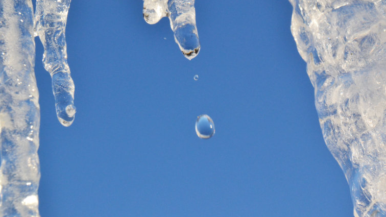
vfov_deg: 8.5
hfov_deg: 15.0
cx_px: 197
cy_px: 99
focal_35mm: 143
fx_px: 1463
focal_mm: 86
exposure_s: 1/640
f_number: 20
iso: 1600
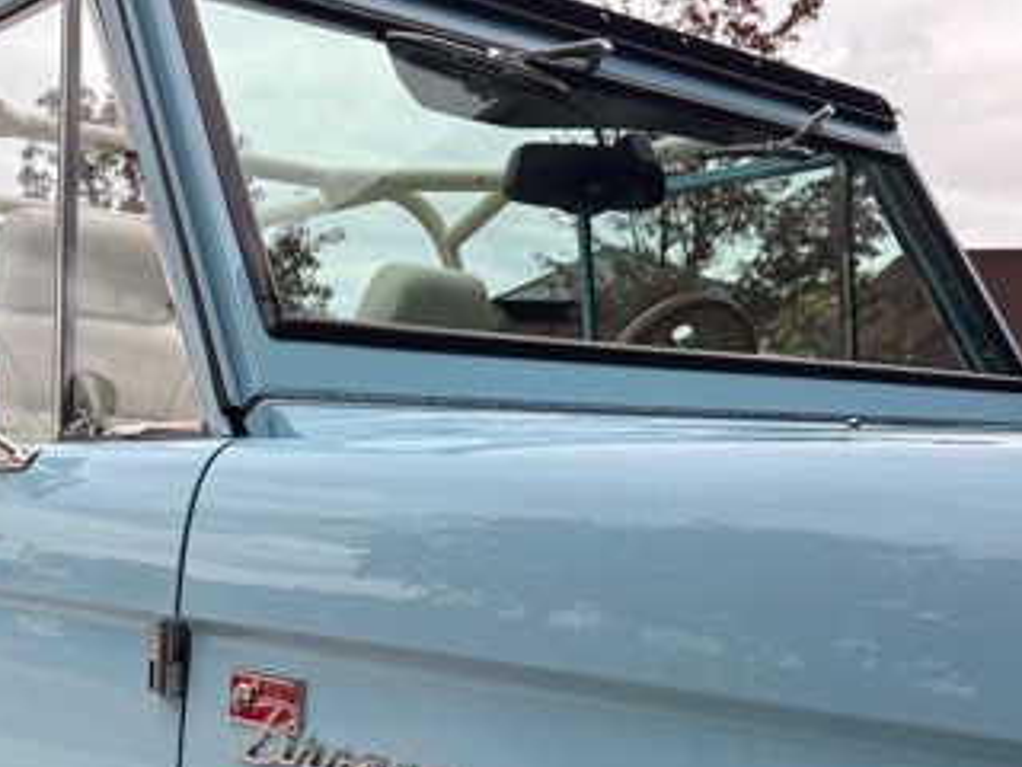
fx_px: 1417
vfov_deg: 29.4
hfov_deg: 39.3
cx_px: 370
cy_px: 636
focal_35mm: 48
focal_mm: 6.76
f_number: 1.78
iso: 100
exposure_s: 1/955
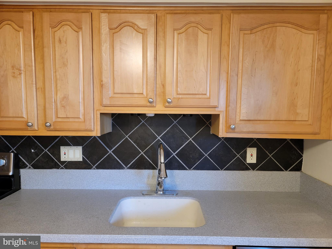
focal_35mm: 24
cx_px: 166
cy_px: 124
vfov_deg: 56.8
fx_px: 230
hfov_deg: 71.6
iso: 400
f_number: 1.8
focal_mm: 6.7
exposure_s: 1/40
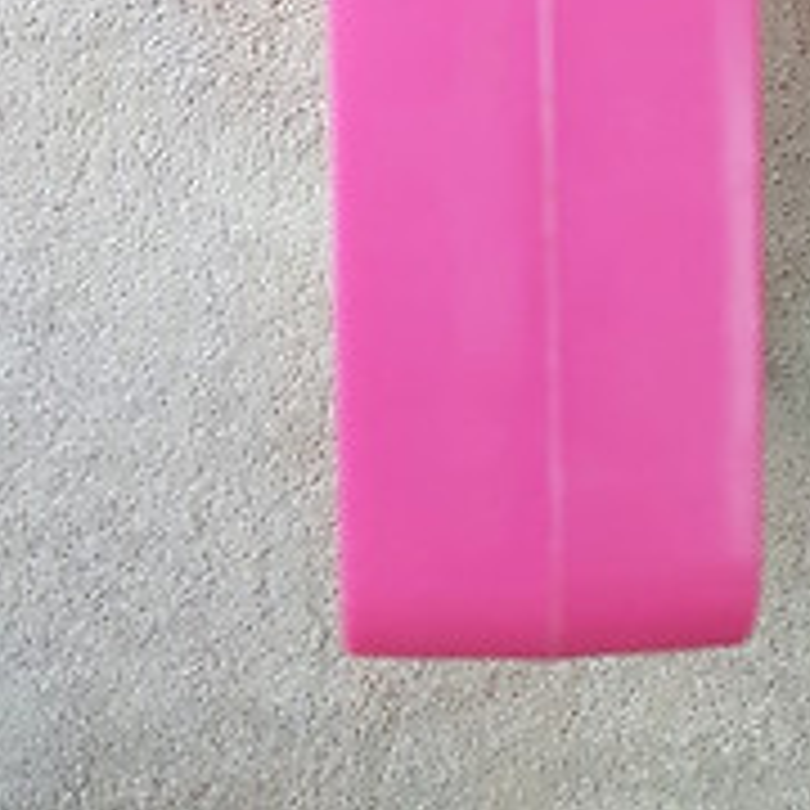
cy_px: -86
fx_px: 1350
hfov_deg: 33.4
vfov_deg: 29.9
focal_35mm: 51
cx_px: 454
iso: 160
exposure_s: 1/33
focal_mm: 4.3
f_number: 1.7
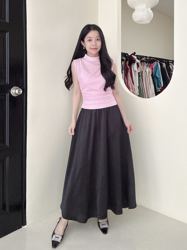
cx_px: 94
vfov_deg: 73.9
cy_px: 125
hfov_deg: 58.9
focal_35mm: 23
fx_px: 166
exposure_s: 1/60
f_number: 1.9
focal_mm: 2.69
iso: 100
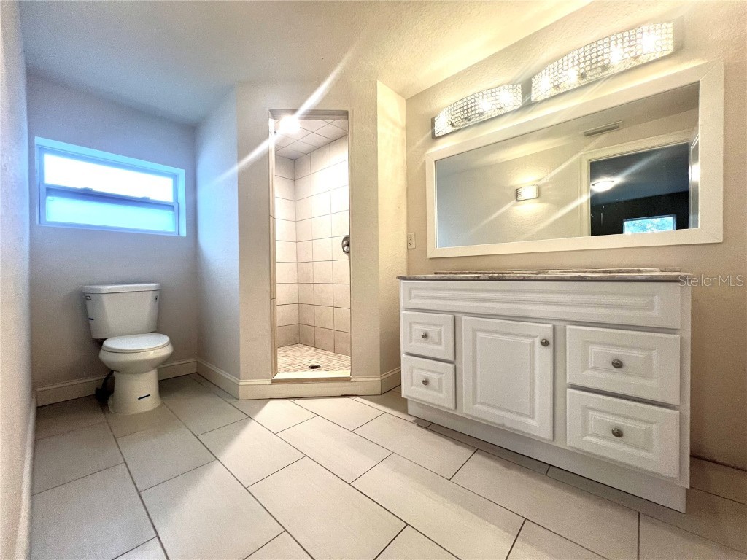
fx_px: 281
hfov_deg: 106.2
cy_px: 280
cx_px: 374
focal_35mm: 13
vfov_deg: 89.9
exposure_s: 1/60
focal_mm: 1.57
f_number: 1.8
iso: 160
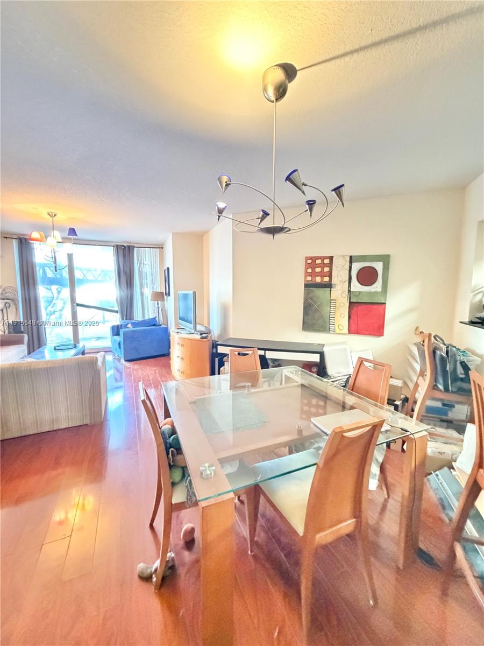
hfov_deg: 85.7
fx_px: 261
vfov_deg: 102.1
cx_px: 242
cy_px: 323
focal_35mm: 14
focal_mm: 2.22
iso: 2500
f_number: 2.2
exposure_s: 1/30
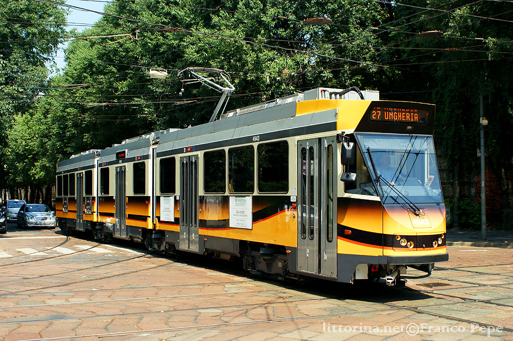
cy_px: 170
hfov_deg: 37.9
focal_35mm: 52
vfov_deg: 25.7
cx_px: 256
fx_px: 748
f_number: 5
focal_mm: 35
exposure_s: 1/500
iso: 200
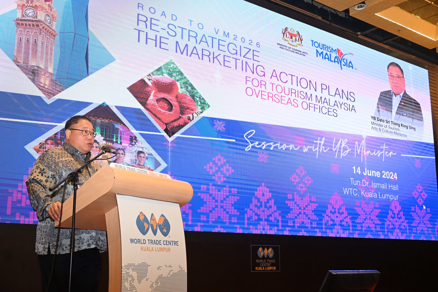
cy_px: 146
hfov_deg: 45.4
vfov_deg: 31.2
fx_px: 523
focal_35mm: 43
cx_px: 219
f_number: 5.3
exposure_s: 1/200
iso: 5000
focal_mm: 43
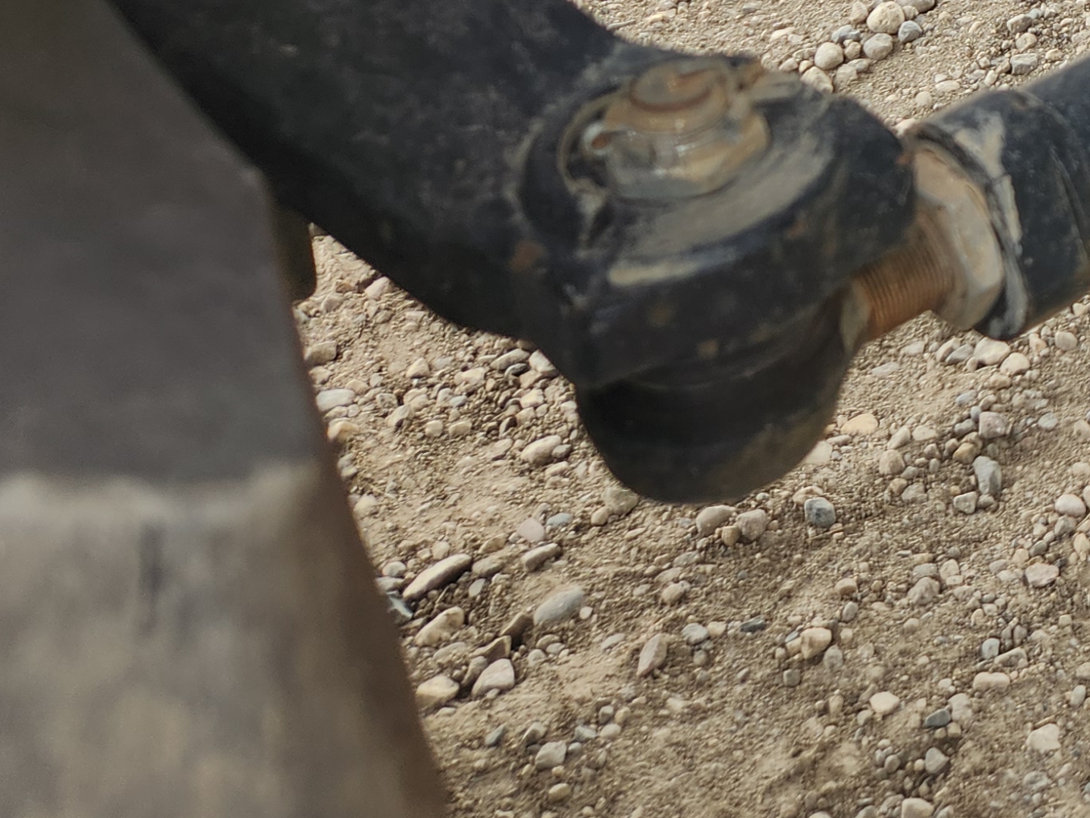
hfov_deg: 23.6
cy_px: -314
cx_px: 1569
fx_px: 2141
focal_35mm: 68
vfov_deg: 19.5
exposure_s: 1/180
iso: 25
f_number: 1.8
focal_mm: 5.4
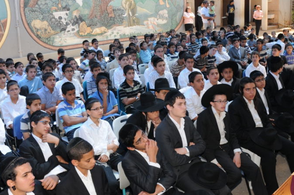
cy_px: 63
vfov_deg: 33.9
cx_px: 136
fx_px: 316
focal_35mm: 39
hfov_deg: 49.9
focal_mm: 17
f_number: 6.3
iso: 200
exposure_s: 1/160
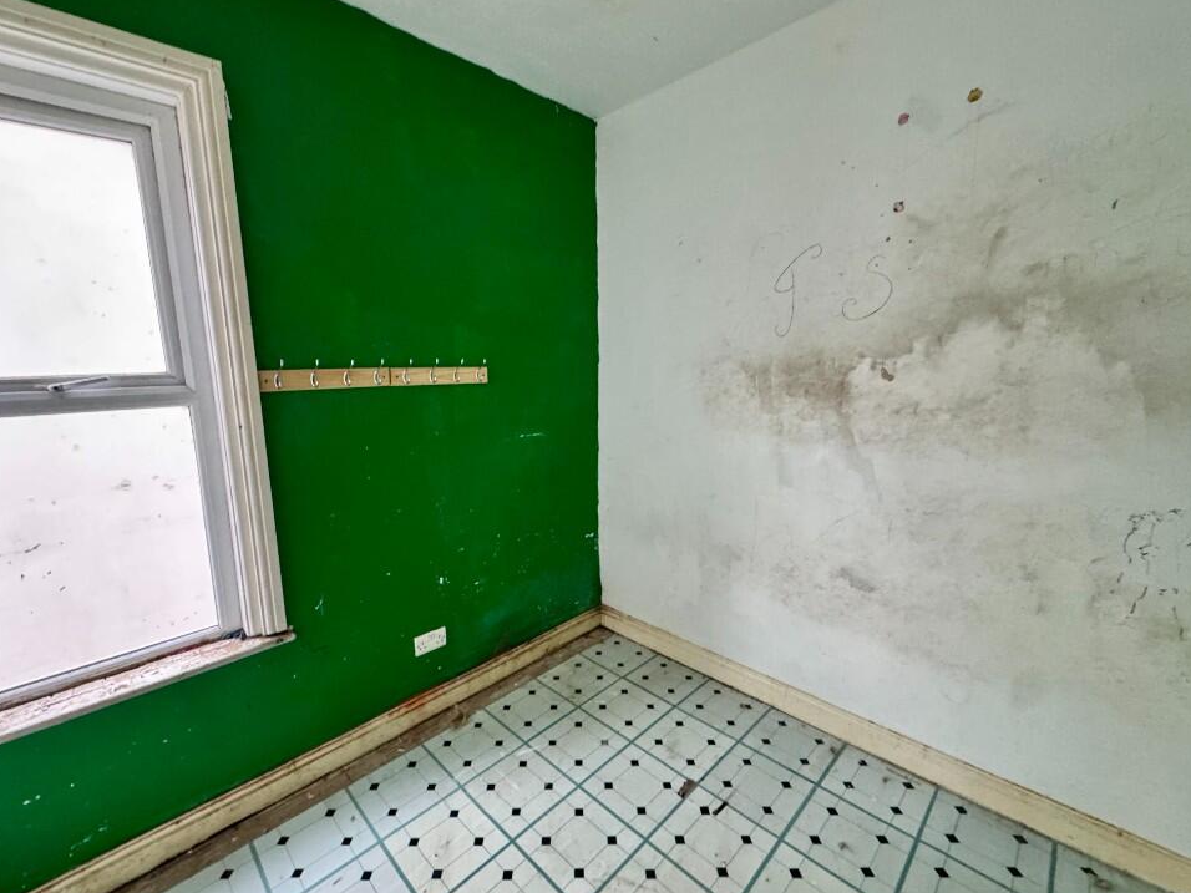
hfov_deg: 98.1
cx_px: 569
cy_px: 446
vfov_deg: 81.7
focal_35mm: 15
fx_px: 516
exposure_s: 1/60
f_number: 2.2
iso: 640
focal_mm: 2.22
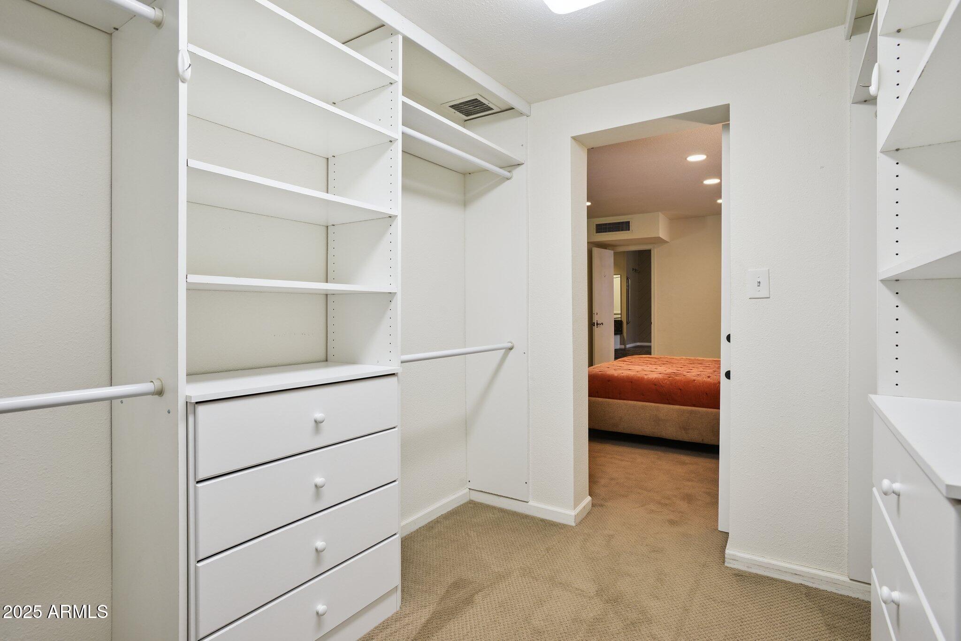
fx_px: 507
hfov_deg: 86.9
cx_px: 480
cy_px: 320
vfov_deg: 64.6
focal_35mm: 19
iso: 320
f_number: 9
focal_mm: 19
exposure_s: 1/20
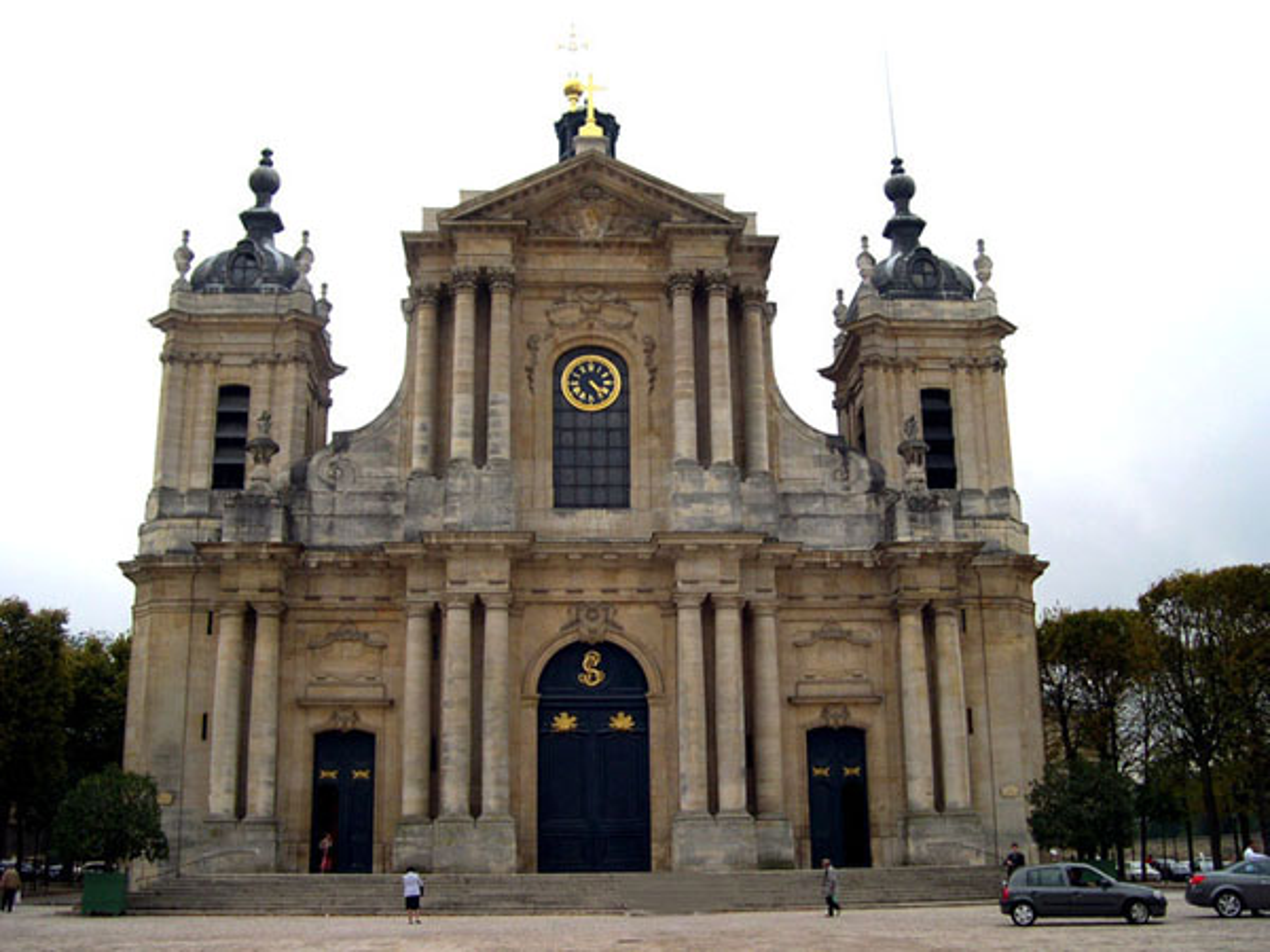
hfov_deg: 49.0
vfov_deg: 37.7
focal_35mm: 38
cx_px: 635
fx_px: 1394
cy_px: 476
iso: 100
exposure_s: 1/548
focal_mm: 8
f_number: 2.8
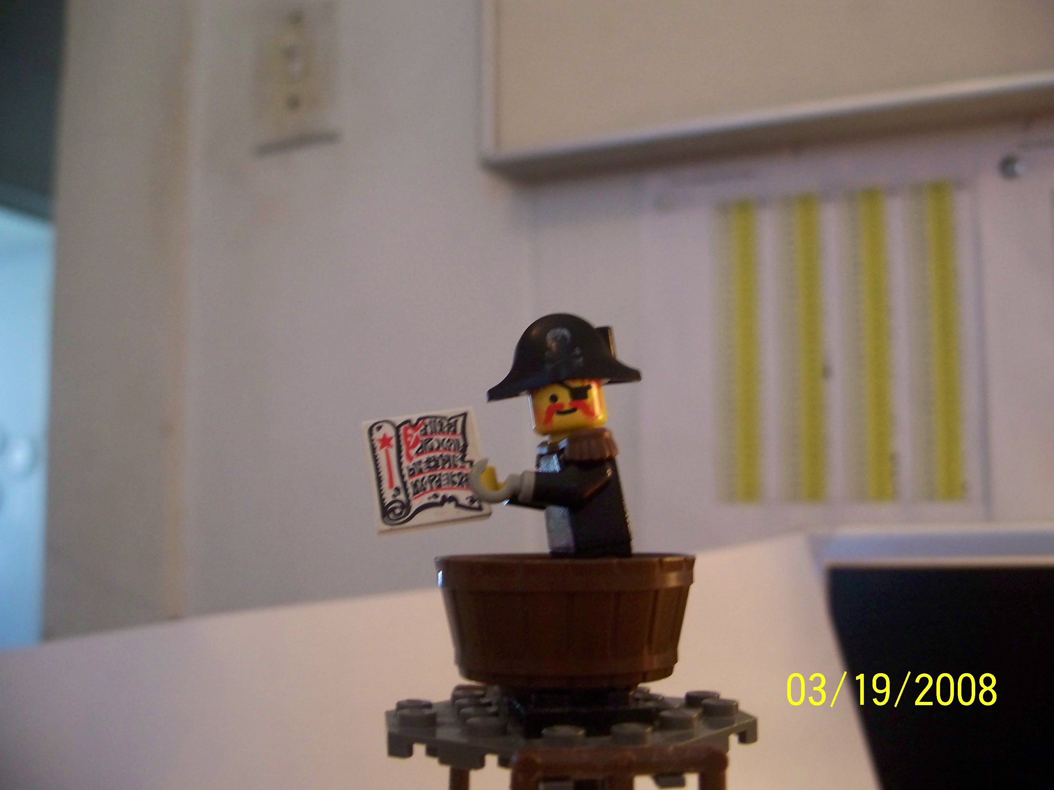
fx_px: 1127
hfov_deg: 50.1
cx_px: 527
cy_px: 395
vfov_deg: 38.7
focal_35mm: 37
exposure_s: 1/20
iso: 400
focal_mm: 7.8
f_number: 2.8
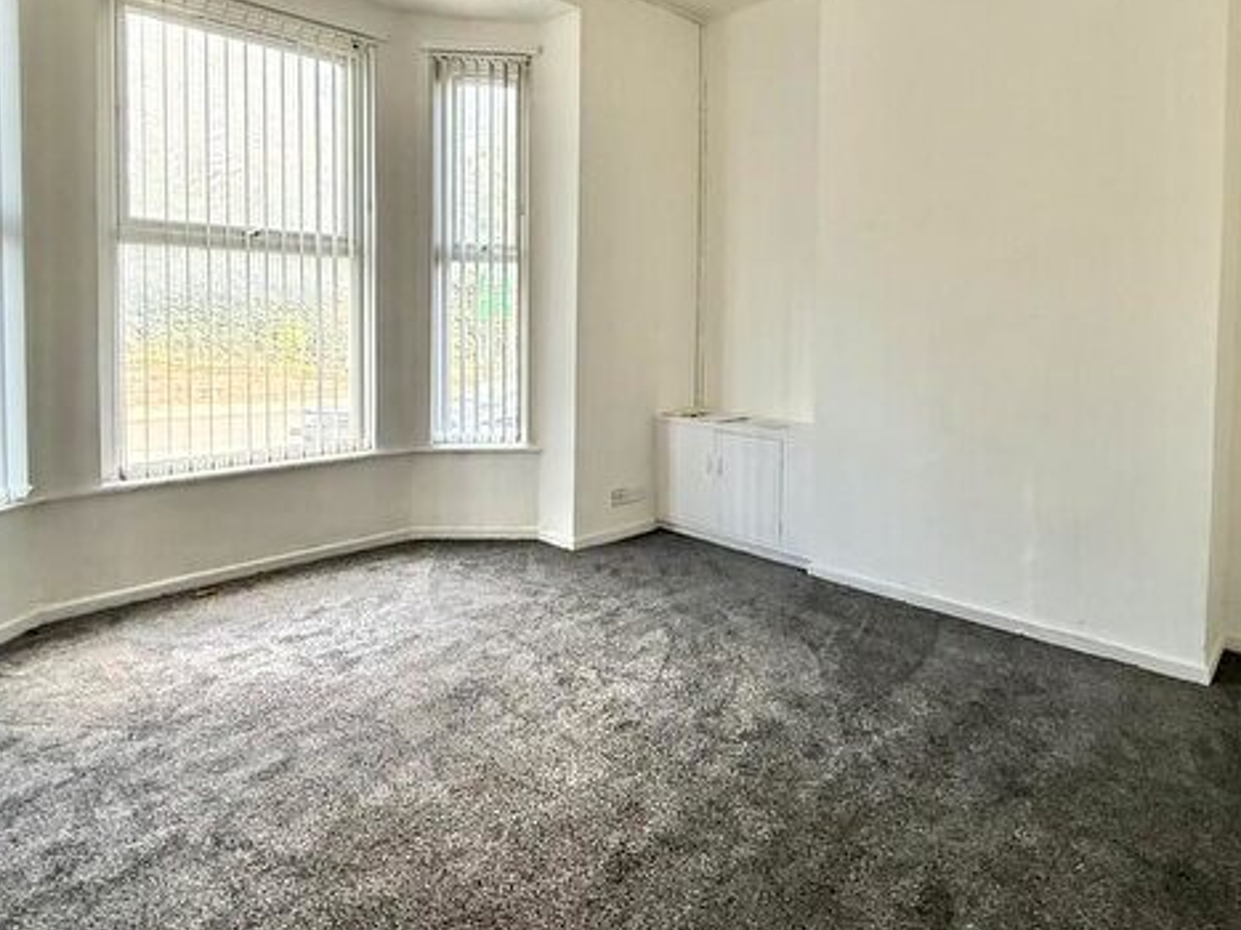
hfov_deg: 77.7
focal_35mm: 21
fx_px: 753
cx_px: 768
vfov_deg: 62.4
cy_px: 339
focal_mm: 2.22
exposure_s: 1/75
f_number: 2.2
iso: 320
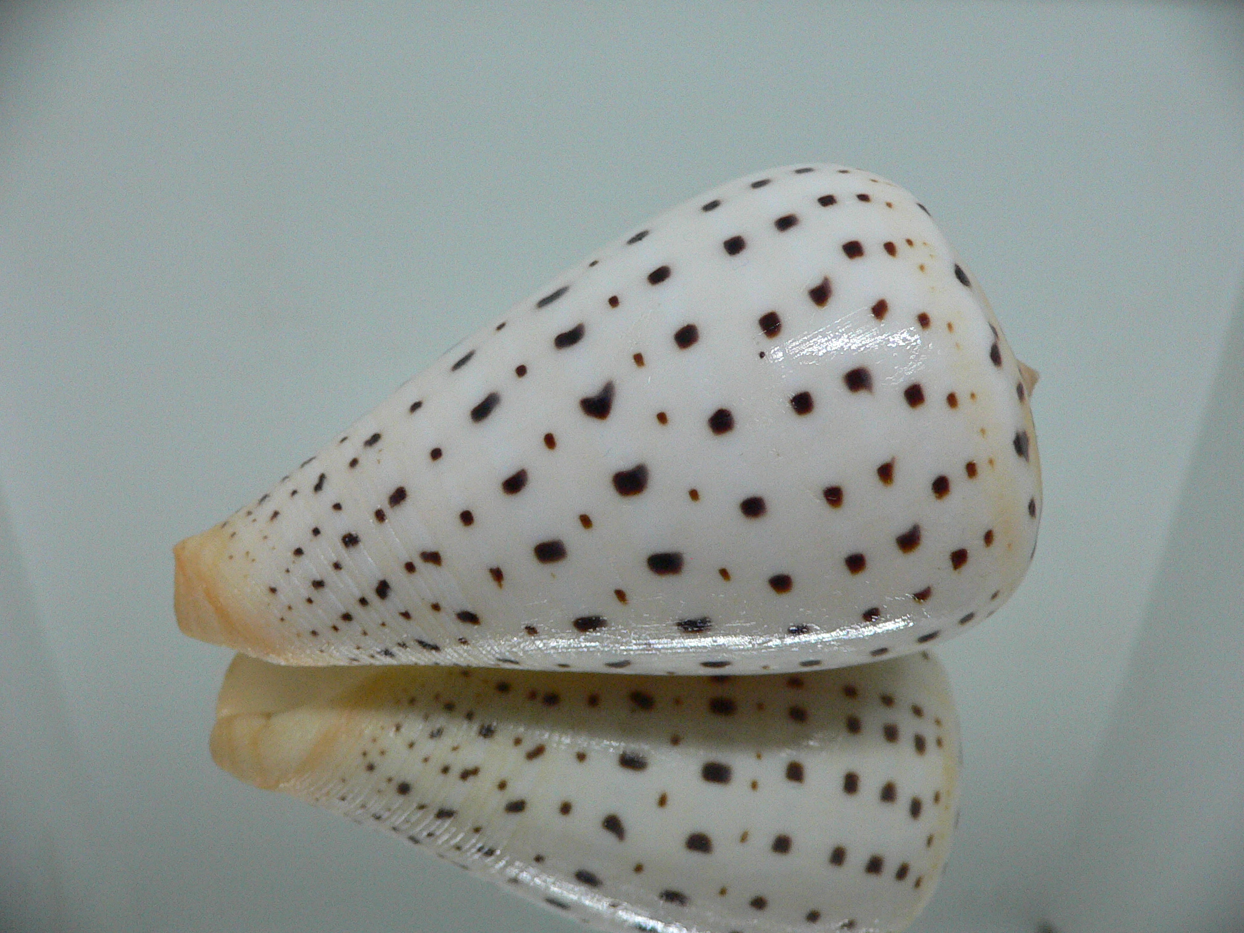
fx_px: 1258
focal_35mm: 35
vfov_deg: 40.7
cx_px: 622
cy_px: 466
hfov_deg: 52.6
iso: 200
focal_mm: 4.6
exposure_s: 1/60
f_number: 2.8
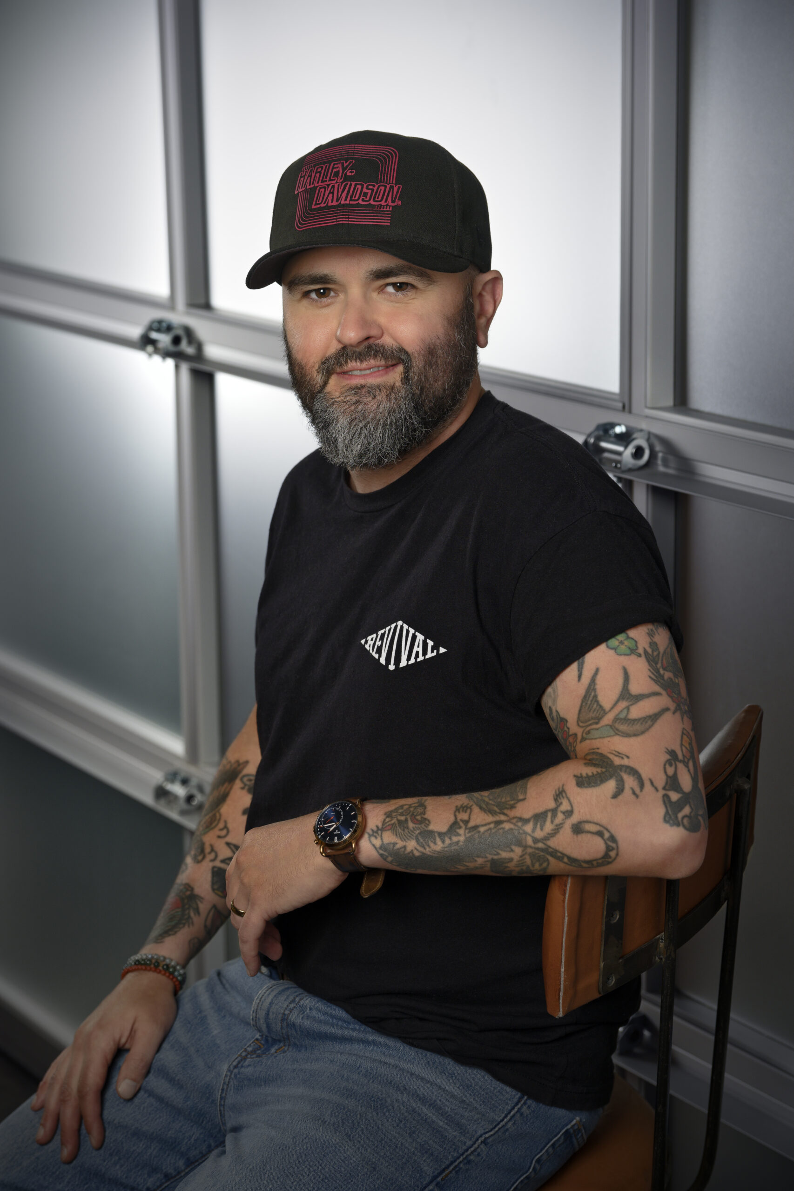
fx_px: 2614
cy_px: 596
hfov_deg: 17.3
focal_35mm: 79
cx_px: 397
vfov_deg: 25.7
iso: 80
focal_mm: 79
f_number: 5
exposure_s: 1/125
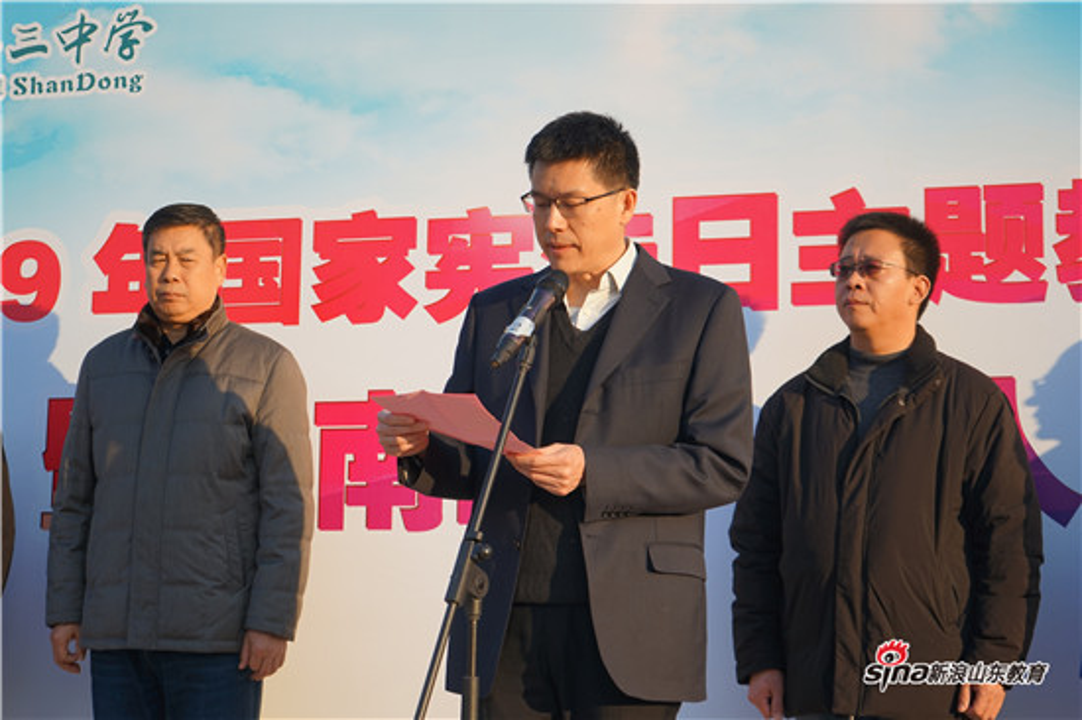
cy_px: 360
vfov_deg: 20.0
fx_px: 2042
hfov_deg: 29.7
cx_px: 541
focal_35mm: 68
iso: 100
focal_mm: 68
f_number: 5.6
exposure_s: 1/200
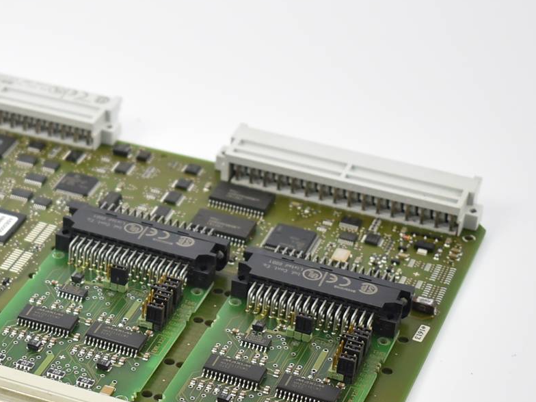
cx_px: 46
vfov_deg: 12.8
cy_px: 288
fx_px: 1786
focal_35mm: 115
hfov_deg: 16.8
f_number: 4.2
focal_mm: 29
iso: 160
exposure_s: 1/50
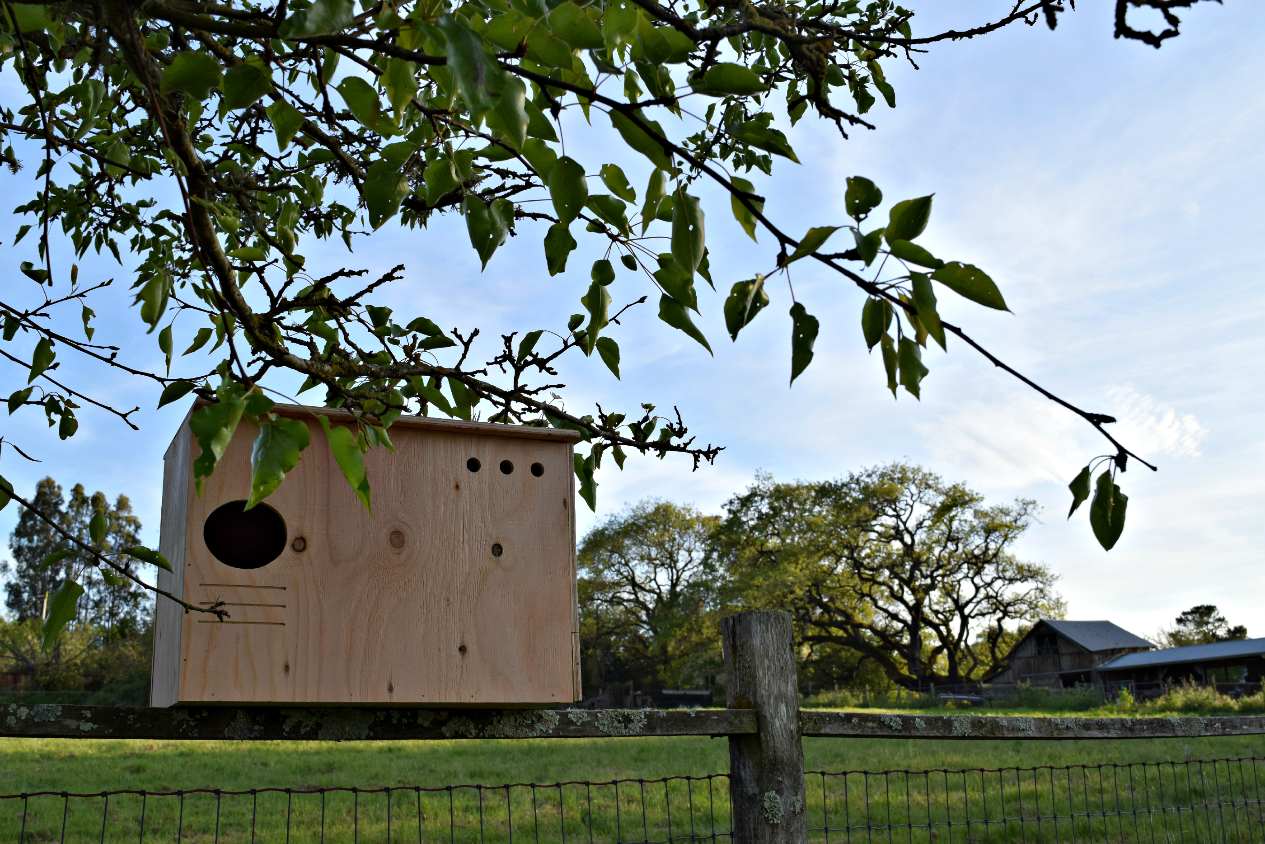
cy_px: 422
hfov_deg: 51.3
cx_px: 632
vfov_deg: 35.5
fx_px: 1318
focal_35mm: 38
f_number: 9
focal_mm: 25
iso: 200
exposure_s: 1/320
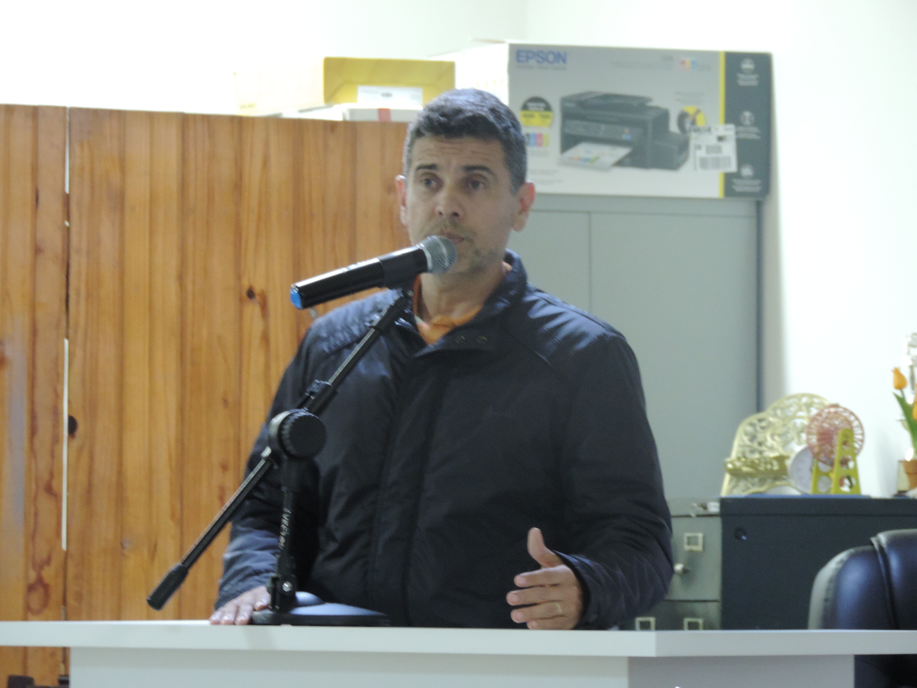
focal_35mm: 250
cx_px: 458
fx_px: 6623
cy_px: 344
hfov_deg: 7.9
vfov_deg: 5.9
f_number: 4.7
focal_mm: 44.5
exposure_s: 1/6
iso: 800
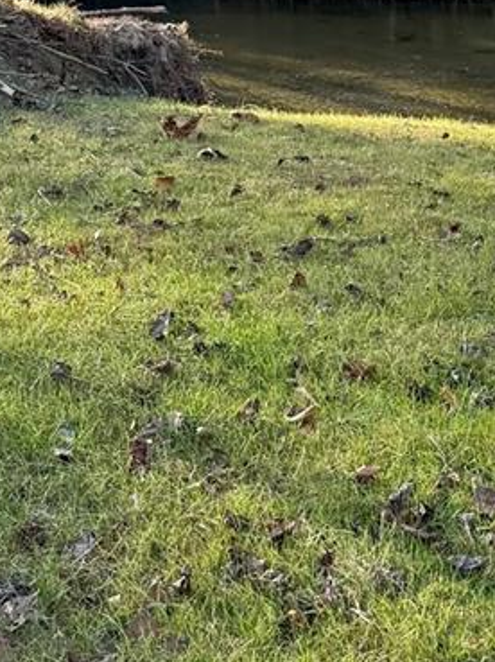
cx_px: 468
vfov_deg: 19.5
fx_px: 1910
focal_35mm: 100
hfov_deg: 14.6
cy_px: 178
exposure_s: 1/443
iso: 100
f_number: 1.78
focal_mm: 6.76
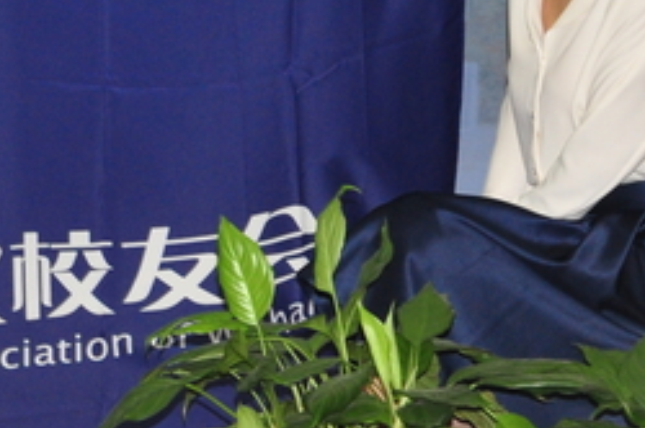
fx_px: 4080
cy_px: -10
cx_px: -294
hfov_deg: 8.8
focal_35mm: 228
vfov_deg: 6.0
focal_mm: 38
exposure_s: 1/30
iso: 640
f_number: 6.3
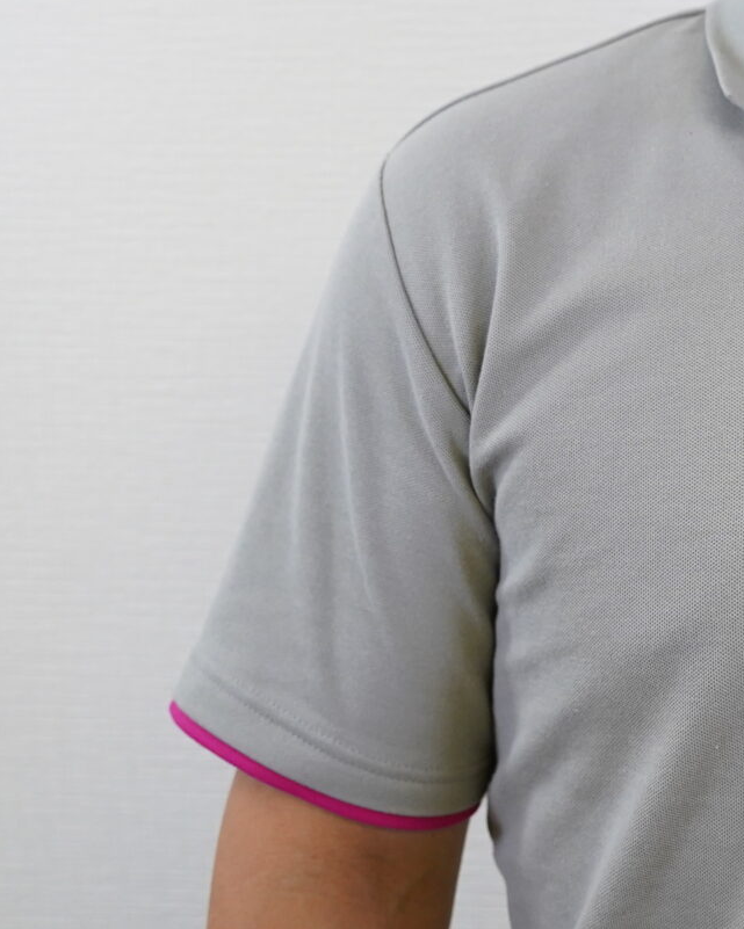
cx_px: 944
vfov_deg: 21.8
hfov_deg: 17.3
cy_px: -19
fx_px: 2312
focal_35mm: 84
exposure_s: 1/400
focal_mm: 28
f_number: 3.2
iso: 1600
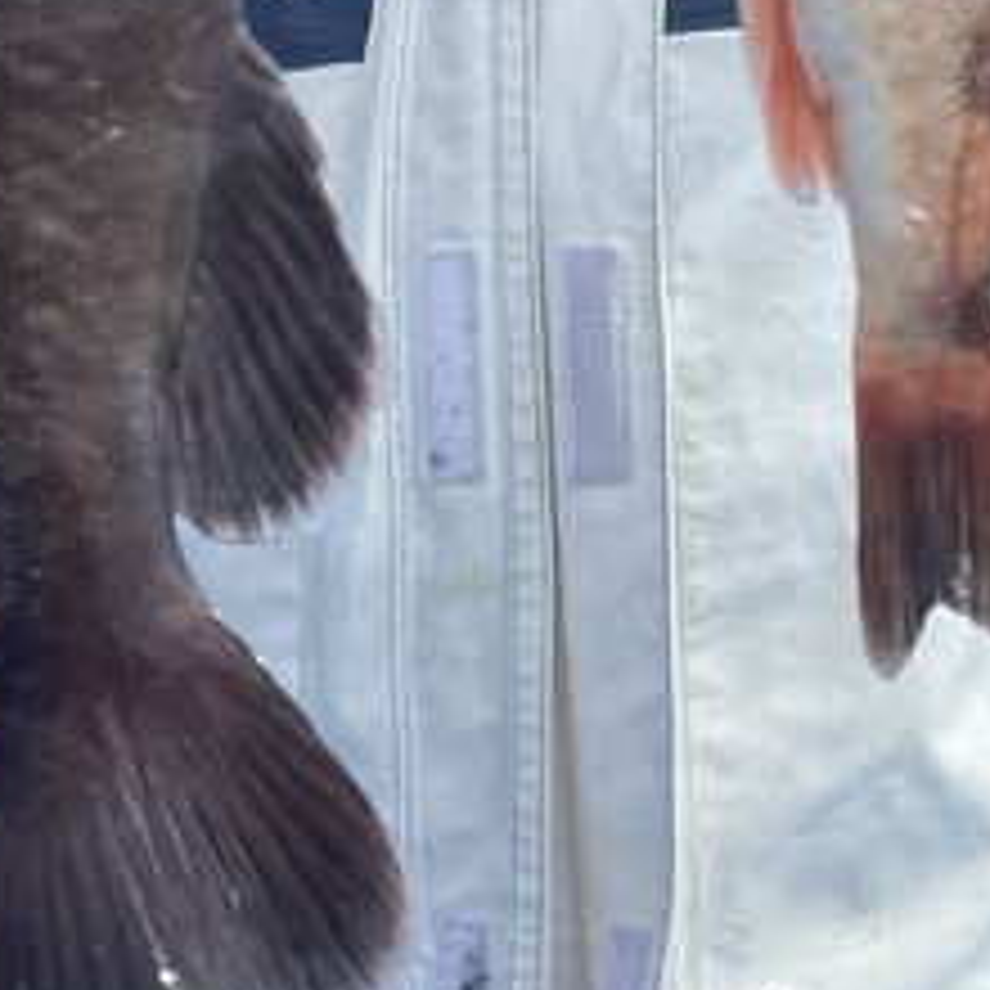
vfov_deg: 18.4
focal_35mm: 89
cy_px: -230
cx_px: 436
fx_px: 2880
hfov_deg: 19.5
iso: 32
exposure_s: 1/3731
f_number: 1.6
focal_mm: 4.2
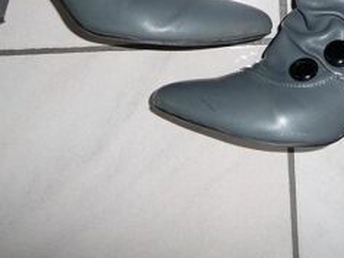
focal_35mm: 57
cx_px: 222
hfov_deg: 33.6
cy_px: 1
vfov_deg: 24.5
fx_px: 566
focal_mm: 4.7
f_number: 3.3
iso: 100
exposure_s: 1/30
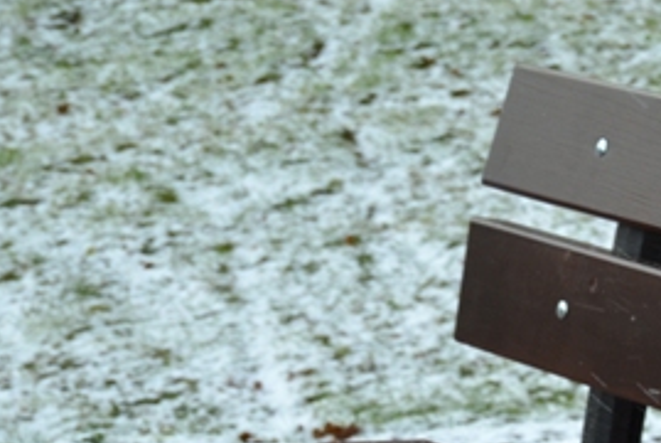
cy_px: 826
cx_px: 980
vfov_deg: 4.8
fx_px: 5239
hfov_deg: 7.1
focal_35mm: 285
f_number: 5.6
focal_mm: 50
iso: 360
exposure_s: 1/125
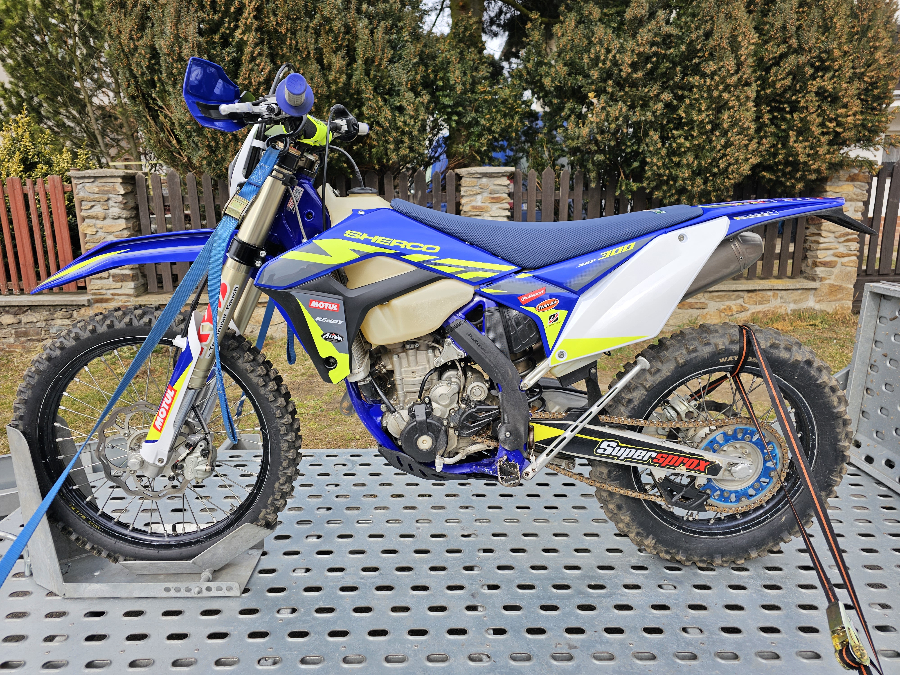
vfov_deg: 58.9
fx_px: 598
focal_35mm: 23
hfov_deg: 73.9
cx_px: 450
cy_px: 338
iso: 10
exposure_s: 1/240
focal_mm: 6.3
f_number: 1.7
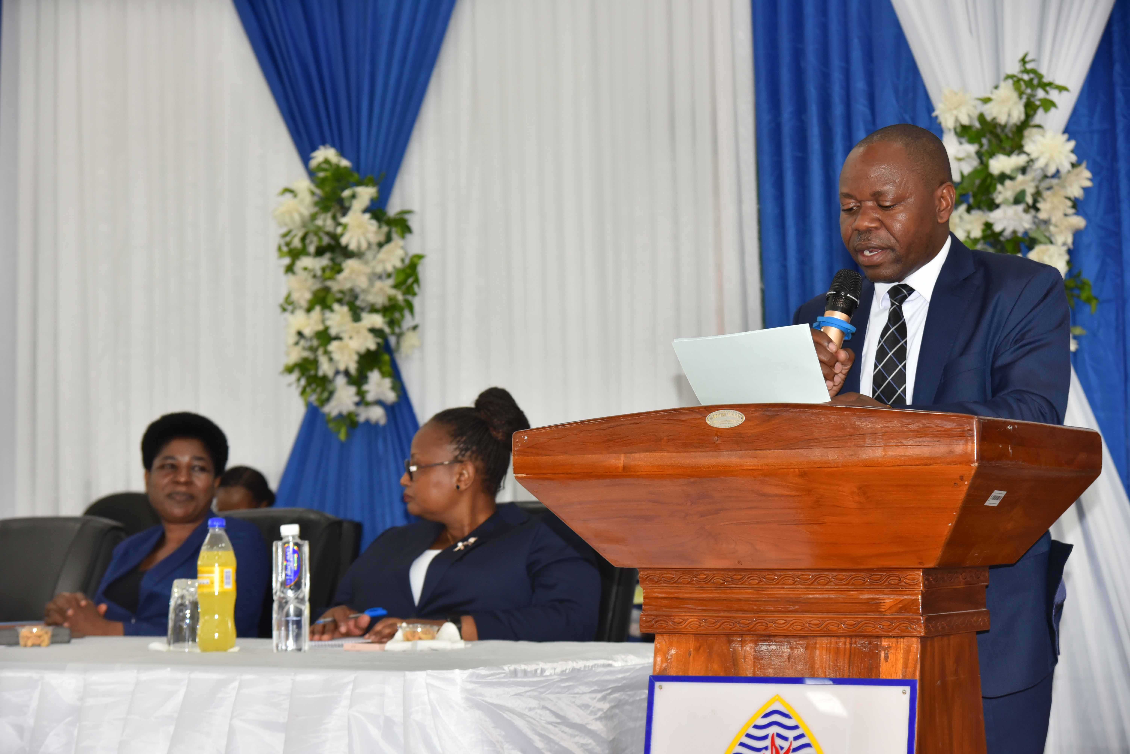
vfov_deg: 19.5
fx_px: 2198
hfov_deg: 28.8
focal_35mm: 70
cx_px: 565
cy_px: 377
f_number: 5
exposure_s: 1/100
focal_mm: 70
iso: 800
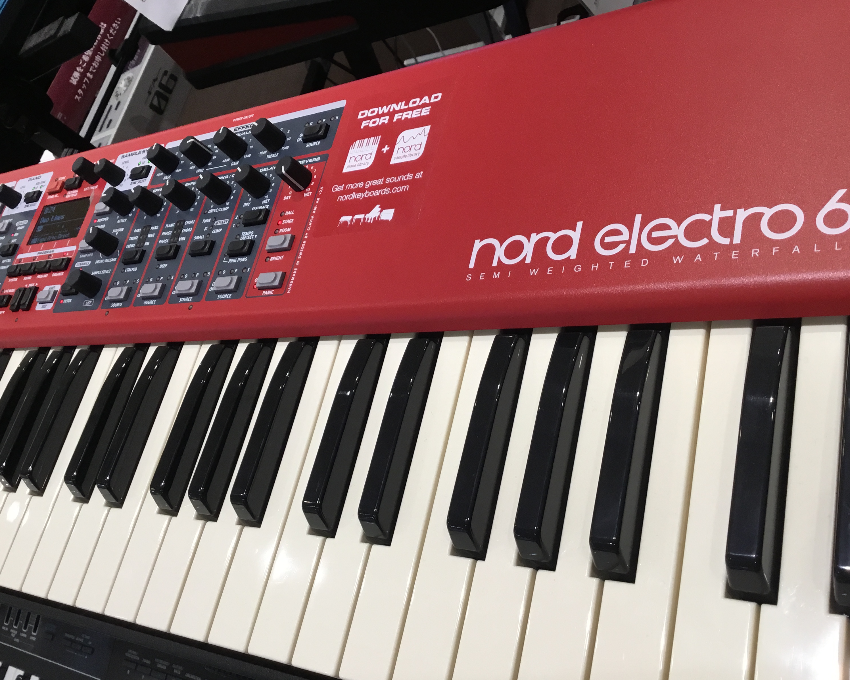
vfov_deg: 44.5
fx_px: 830
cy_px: 344
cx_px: 442
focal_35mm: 33
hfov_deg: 54.2
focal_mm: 3.3
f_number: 2.4
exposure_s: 1/40
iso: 25
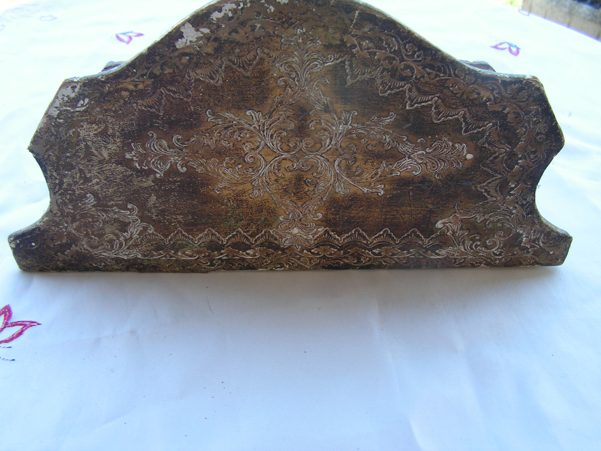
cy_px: 226
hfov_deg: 51.4
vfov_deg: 39.7
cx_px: 300
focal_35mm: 36
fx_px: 625
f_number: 3.2
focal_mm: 6
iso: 64
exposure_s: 1/80
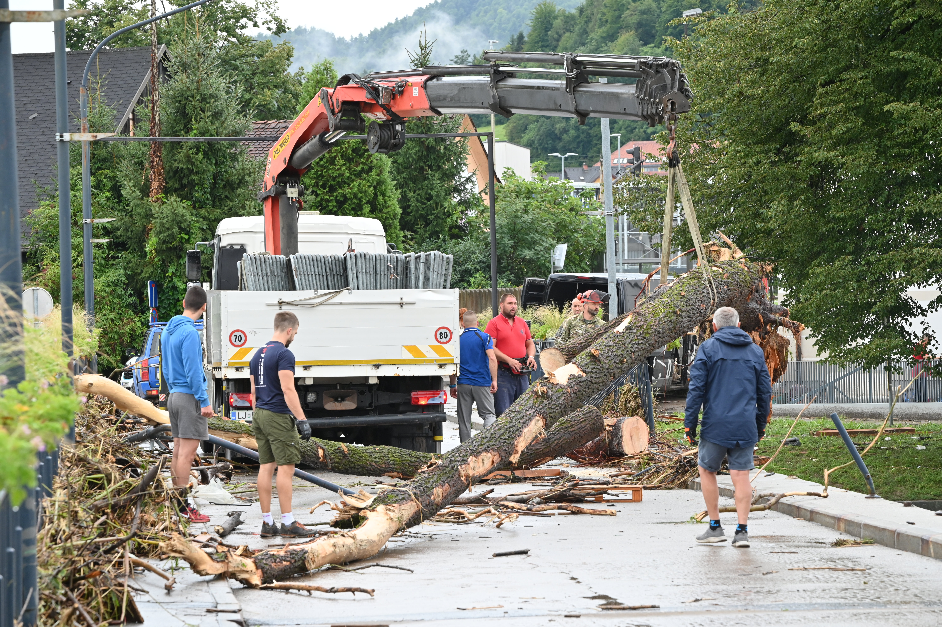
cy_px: 314
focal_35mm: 145
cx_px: 471
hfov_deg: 14.2
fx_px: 3792
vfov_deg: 9.4
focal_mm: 145
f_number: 9
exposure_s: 1/160
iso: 1000
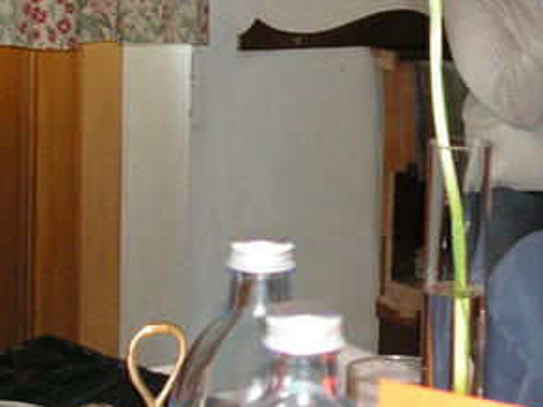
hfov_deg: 17.7
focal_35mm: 109
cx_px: 511
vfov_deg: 13.5
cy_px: 74
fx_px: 1710
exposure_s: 1/60
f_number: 3.2
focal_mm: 8.9
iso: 160
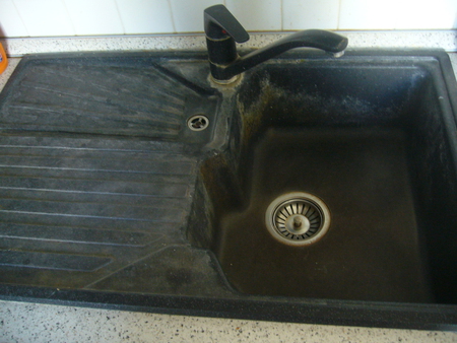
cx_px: 228
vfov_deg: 40.7
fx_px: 462
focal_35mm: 35
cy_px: 172
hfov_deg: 52.6
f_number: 2.8
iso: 200
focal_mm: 5.8
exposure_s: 1/8
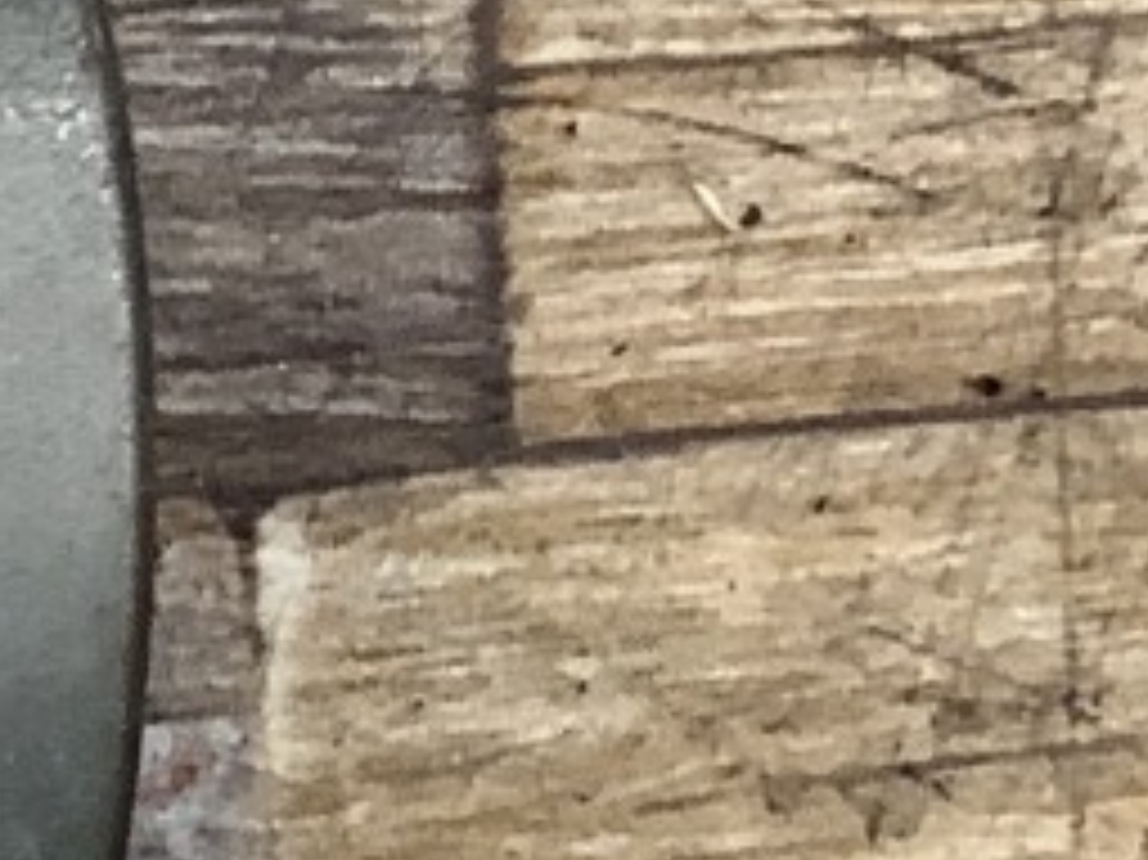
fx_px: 6630
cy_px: 525
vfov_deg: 7.4
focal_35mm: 200
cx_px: -1864
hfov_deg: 8.7
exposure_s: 1/50
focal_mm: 3.3
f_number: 2.4
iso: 80
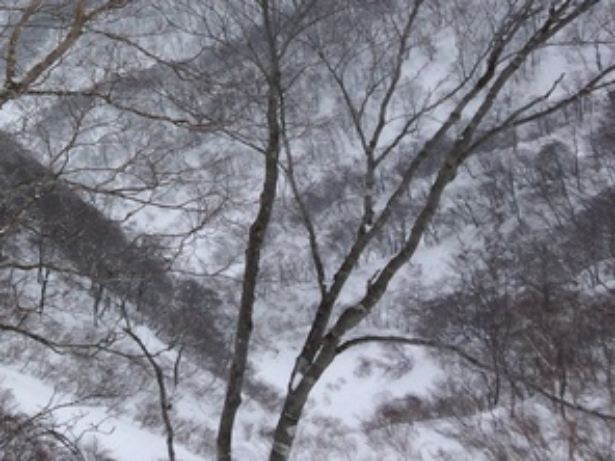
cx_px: -195
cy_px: -104
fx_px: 1439
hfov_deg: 21.7
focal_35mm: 81
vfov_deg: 17.3
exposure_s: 1/2053
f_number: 2.2
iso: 40
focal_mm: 4.12
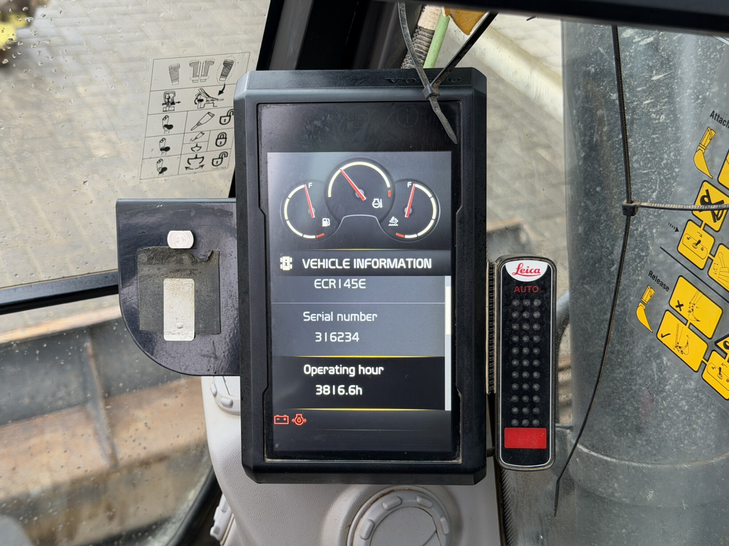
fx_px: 1011
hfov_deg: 39.7
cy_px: 273
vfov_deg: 30.3
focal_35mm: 48
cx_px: 364
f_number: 1.78
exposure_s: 1/60
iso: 125
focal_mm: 6.76
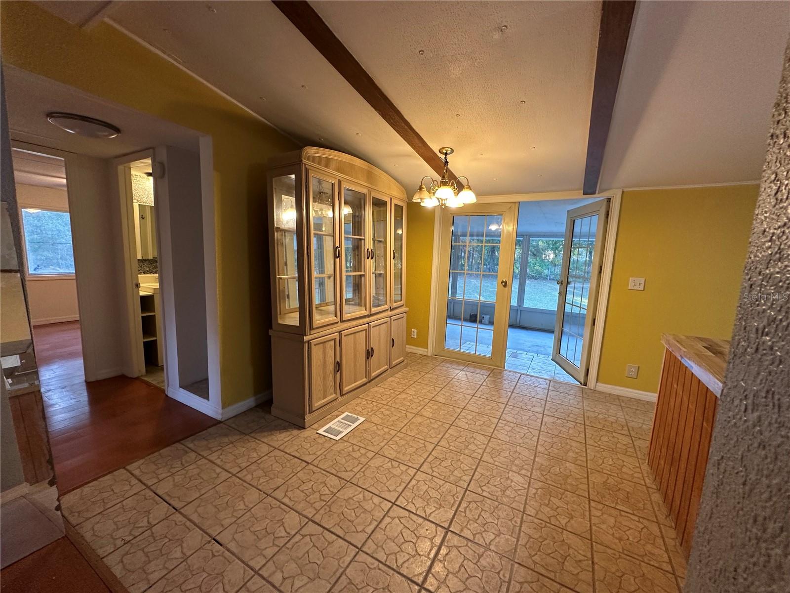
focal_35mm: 14
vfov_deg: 85.7
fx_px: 320
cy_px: 296
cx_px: 395
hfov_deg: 102.1
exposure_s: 1/60
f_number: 2.2
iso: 160
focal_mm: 2.22
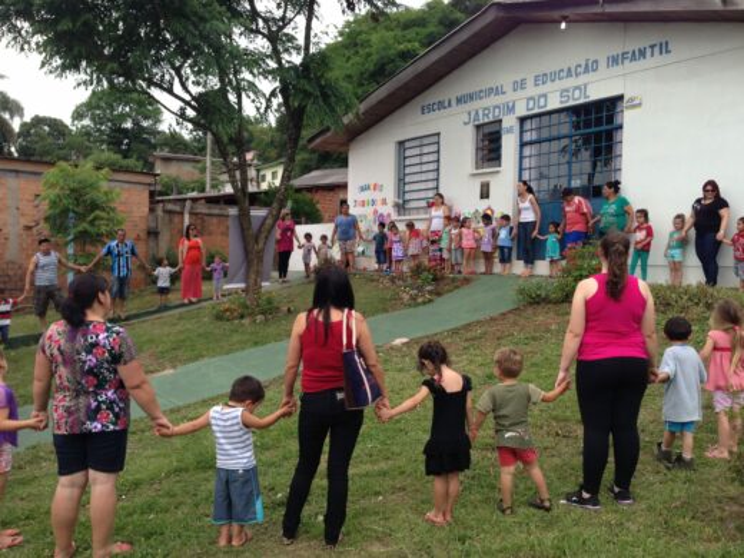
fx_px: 709
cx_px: 372
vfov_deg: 42.9
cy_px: 279
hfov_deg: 55.4
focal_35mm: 33
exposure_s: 1/502
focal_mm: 4.12
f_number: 2.4
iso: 50
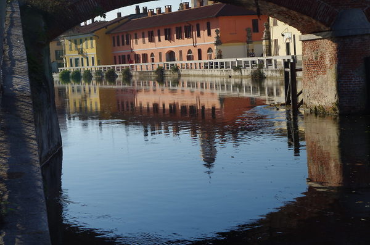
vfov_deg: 18.1
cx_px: 185
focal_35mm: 75
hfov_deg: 27.1
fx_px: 769
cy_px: 122
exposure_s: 1/60
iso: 250
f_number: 16
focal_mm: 50
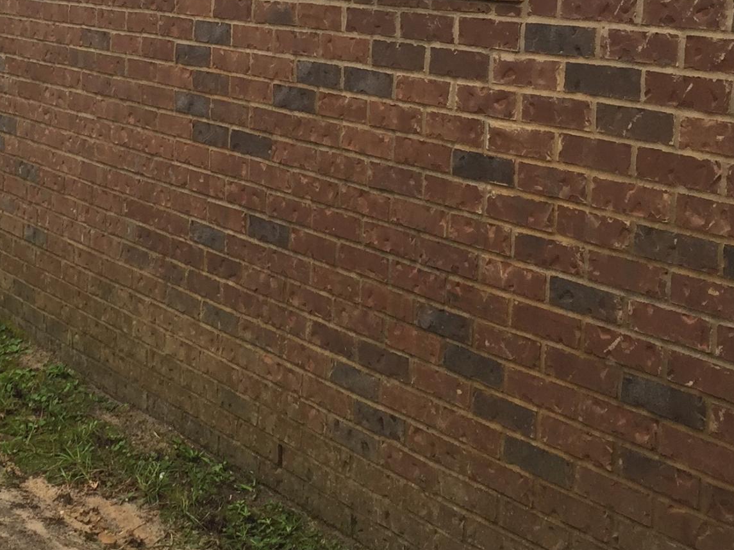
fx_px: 1612
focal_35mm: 76
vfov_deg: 19.3
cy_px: 149
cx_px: 105
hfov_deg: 25.0
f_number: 2.2
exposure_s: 1/391
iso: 32
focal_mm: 4.15
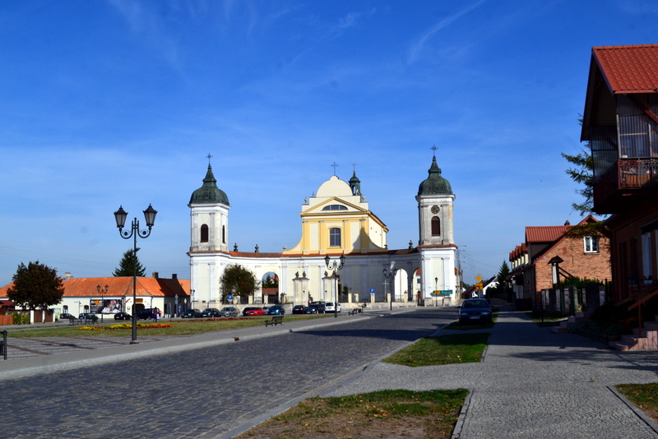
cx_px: 329
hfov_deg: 49.5
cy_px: 220
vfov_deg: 34.2
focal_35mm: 39
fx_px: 713
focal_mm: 26
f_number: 11
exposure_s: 1/500
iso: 220
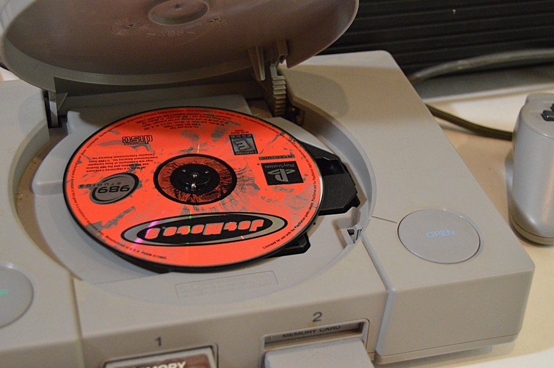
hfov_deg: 33.4
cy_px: 184
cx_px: 277
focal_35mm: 60
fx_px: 923
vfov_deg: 22.6
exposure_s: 1/60
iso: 2200
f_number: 5
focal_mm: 40
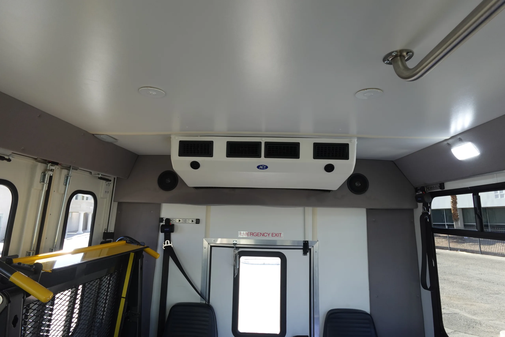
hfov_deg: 84.0
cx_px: 252
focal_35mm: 20
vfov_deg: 61.9
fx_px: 281
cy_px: 168
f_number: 2
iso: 125
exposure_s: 1/200
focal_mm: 7.6
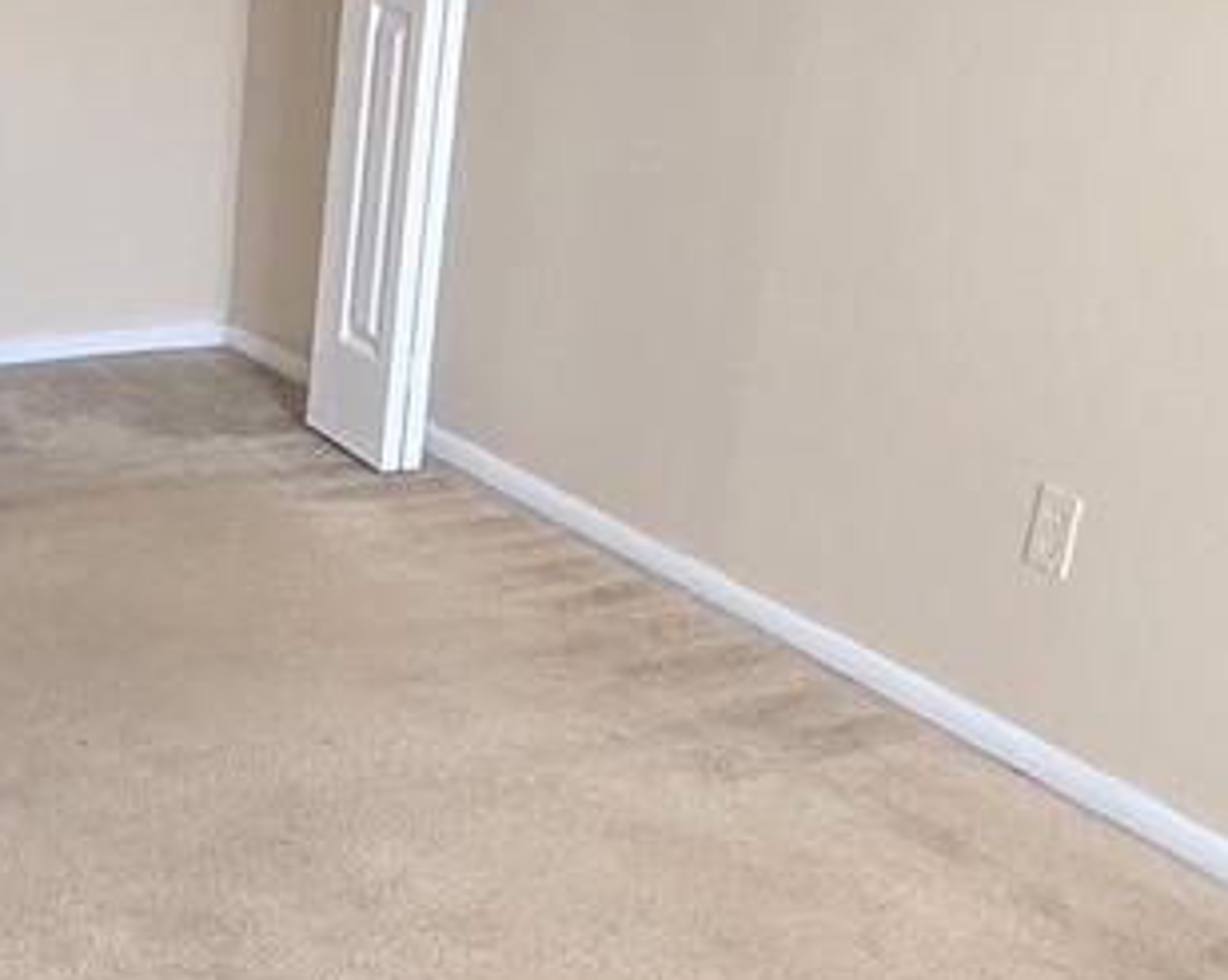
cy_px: 617
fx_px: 2397
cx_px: 24
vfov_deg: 23.1
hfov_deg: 27.2
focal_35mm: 66
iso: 125
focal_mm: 2.2
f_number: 2.2
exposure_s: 1/60
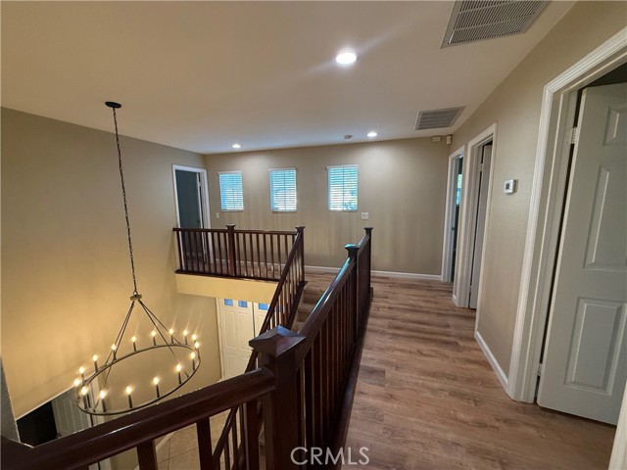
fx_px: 254
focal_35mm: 14
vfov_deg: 85.7
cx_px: 314
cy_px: 235
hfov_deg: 102.1
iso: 320
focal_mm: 2.22
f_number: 2.2
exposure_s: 1/120
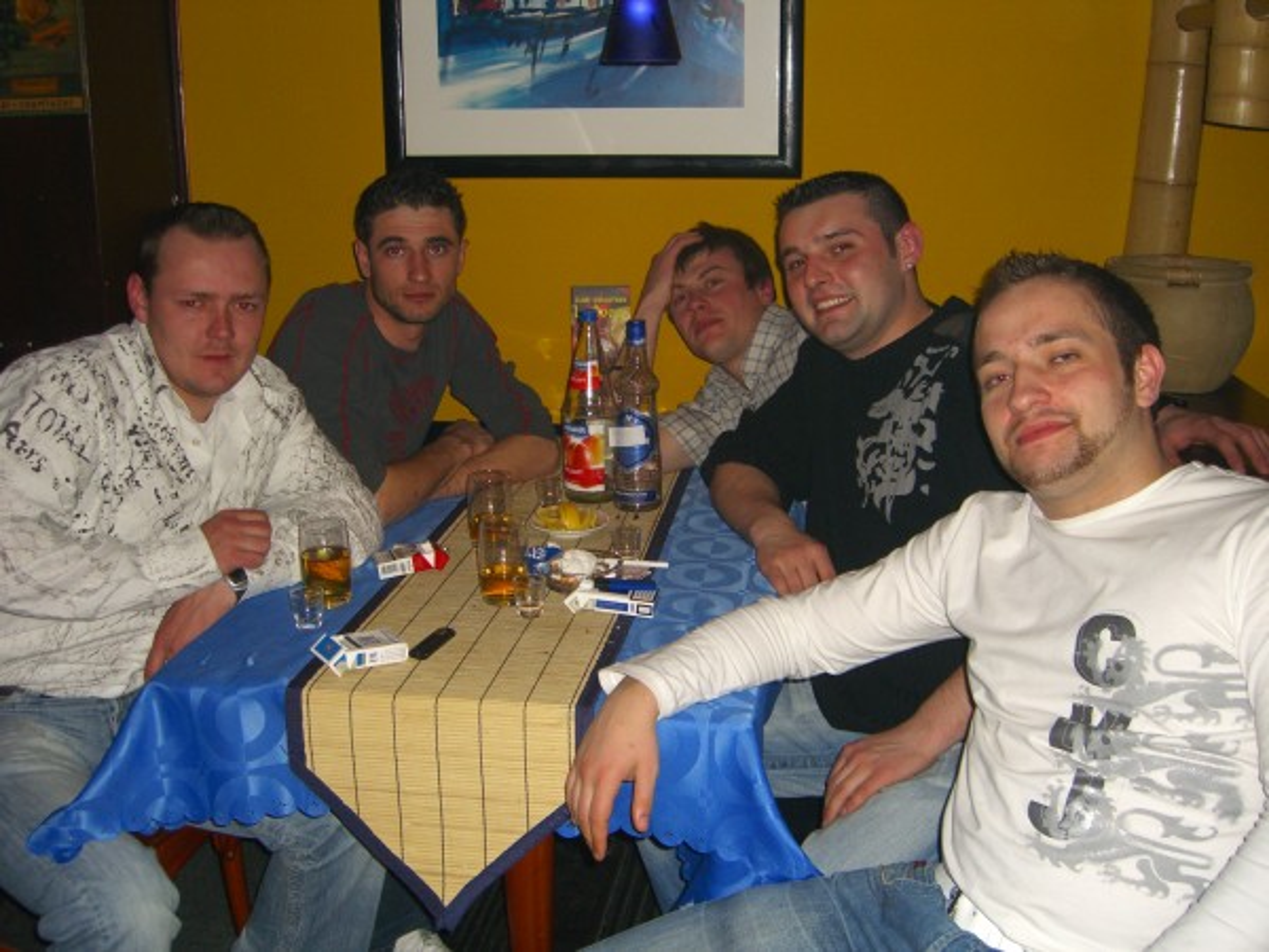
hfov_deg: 49.0
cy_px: 476
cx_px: 634
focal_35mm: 38
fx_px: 1393
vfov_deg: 37.7
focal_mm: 7.9
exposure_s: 1/60
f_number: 2.8
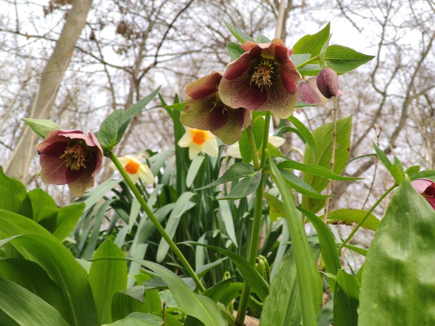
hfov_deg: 36.8
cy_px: 163
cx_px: 218
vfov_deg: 28.0
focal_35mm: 52
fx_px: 653
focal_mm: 5.54
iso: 100
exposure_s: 1/303
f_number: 2.4
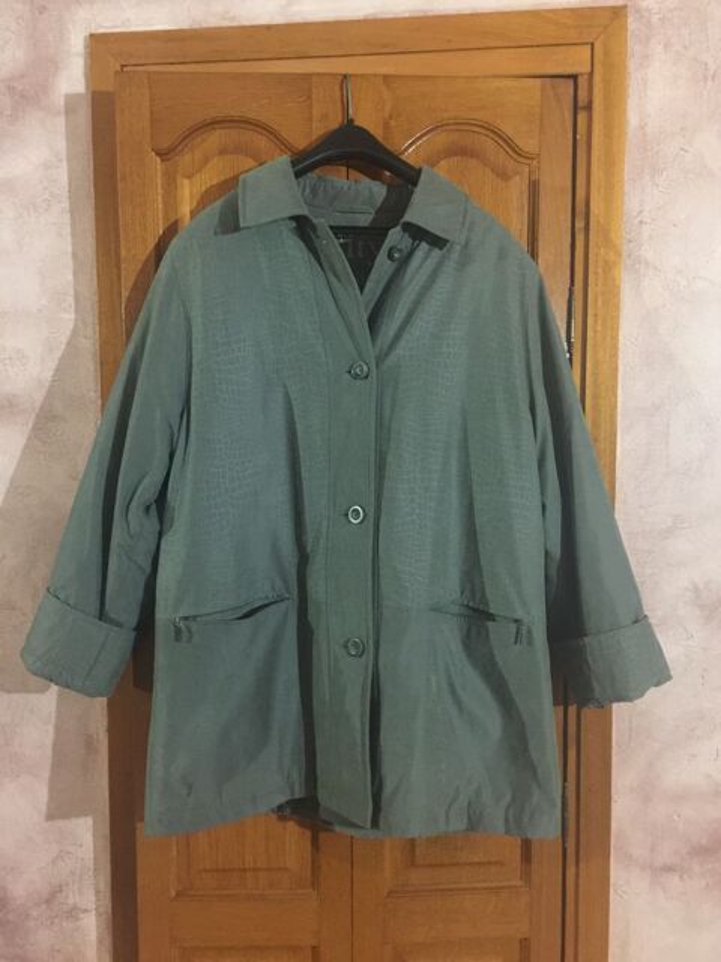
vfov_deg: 61.7
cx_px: 360
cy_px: 481
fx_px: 805
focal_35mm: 29
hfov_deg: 48.2
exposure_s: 1/8
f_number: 2.2
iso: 160
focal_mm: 4.15
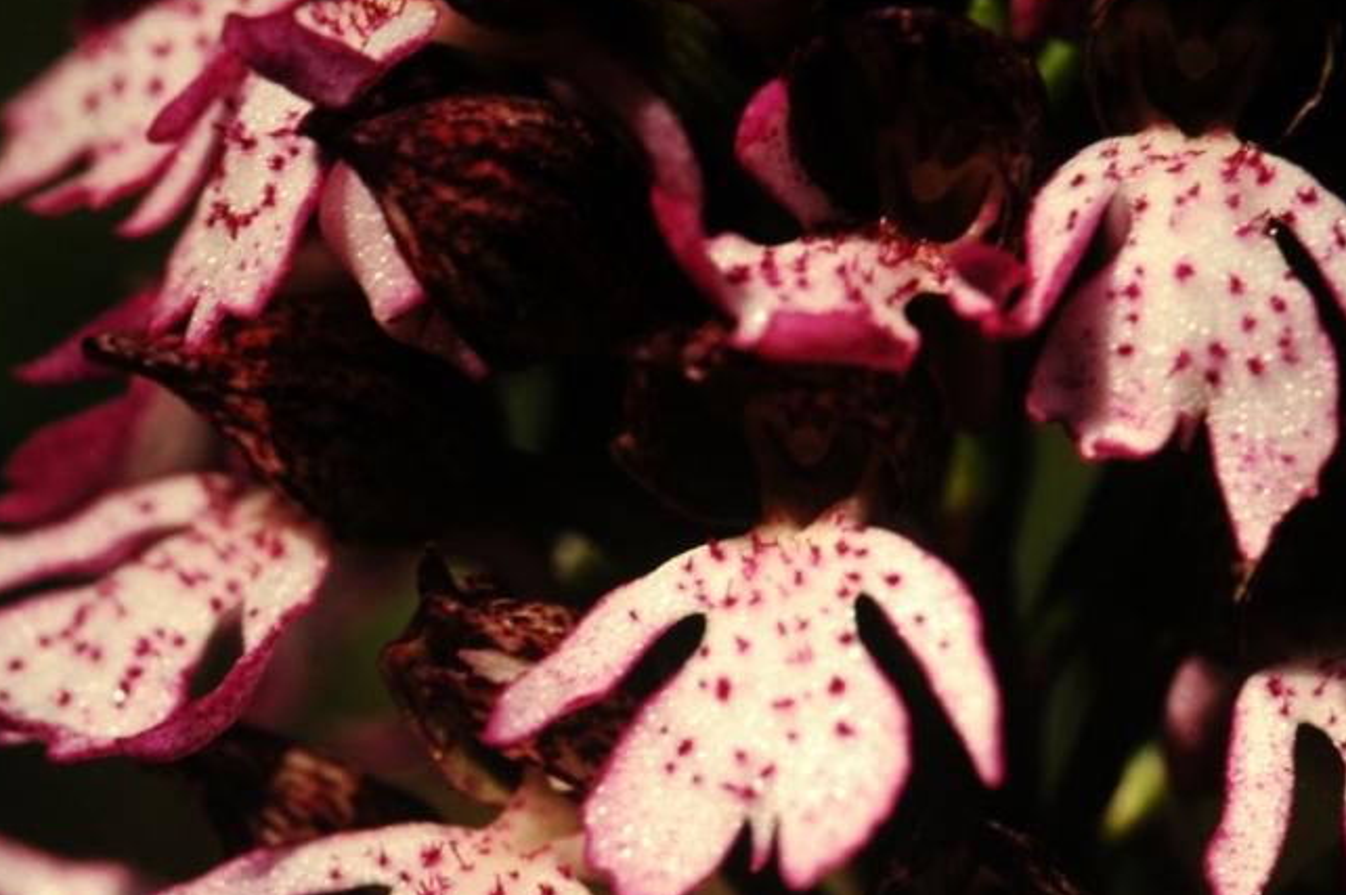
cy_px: 699
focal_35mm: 110
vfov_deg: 12.4
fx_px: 4110
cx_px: 778
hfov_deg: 18.6
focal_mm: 46
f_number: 5.6
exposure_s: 1/5
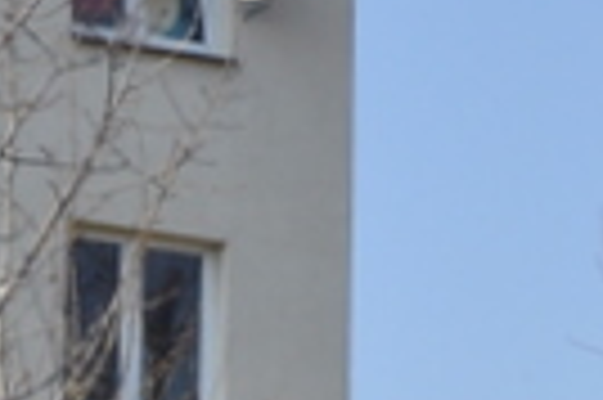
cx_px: 1552
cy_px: 1164
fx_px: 6759
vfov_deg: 3.3
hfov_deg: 4.9
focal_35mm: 404
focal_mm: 40
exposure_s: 1/1600
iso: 400
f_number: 6.3
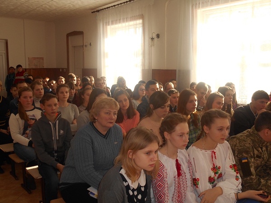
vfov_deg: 40.7
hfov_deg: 52.6
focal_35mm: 35
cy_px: 102
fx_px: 274
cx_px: 136
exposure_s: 1/80
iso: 80
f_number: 3.7
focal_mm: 6.3
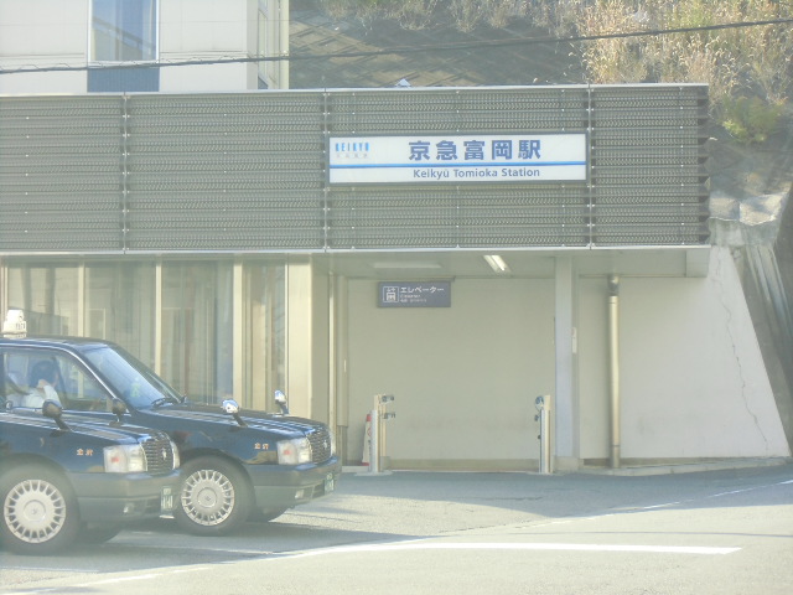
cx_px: 396
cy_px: 298
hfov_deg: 16.0
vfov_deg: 12.0
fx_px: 2818
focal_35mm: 123
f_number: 5.5
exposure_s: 1/60
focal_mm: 21.79
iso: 100
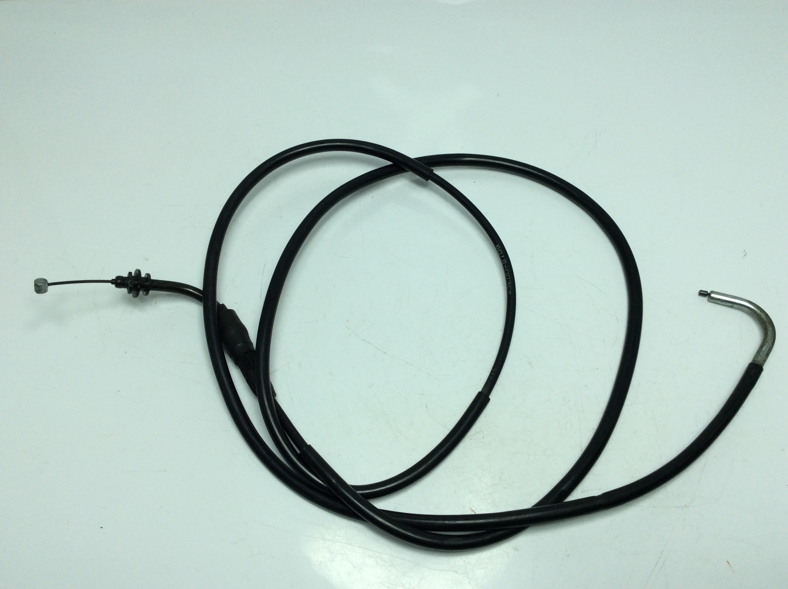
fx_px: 727
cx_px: 394
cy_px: 294
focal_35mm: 32
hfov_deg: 56.9
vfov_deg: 44.1
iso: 32
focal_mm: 3.3
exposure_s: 1/566
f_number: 2.4
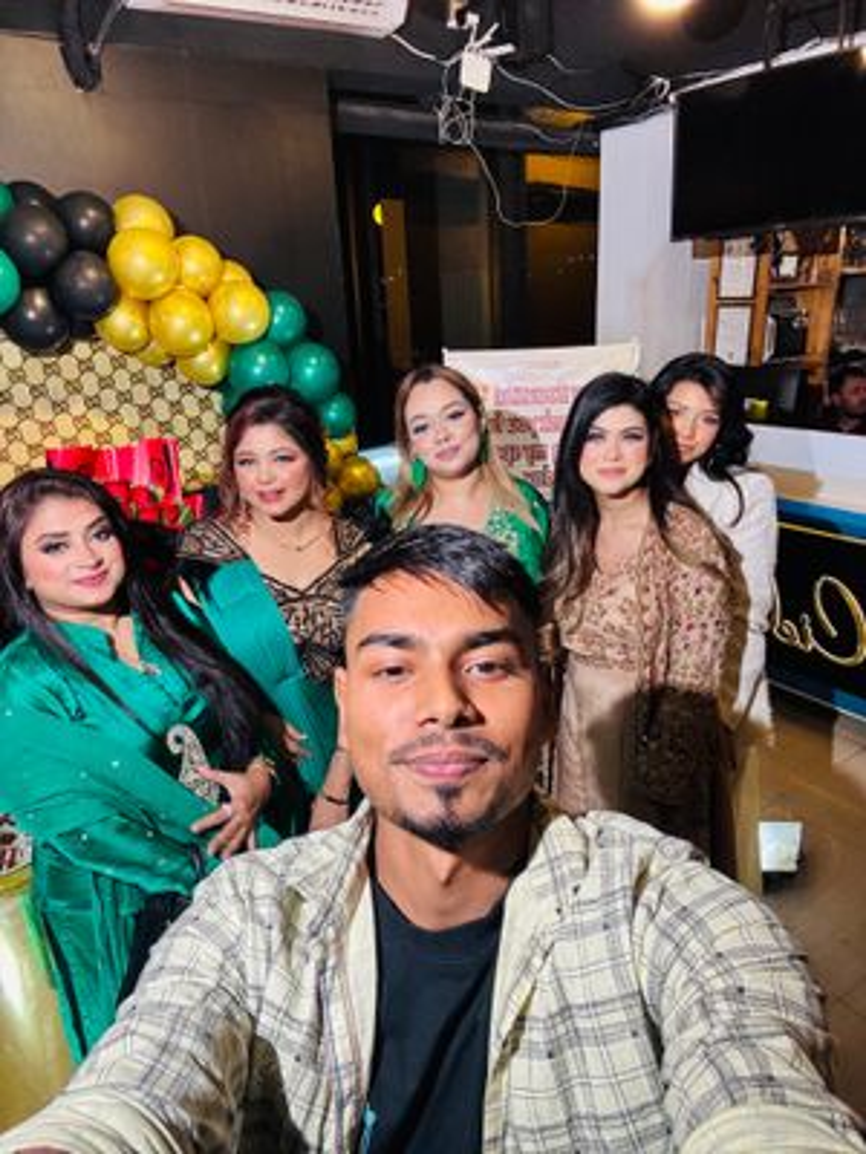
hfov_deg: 58.9
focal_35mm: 23
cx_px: 433
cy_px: 577
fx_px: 767
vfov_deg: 73.9
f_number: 1.9
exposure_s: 1/51
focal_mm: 2.69
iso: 50
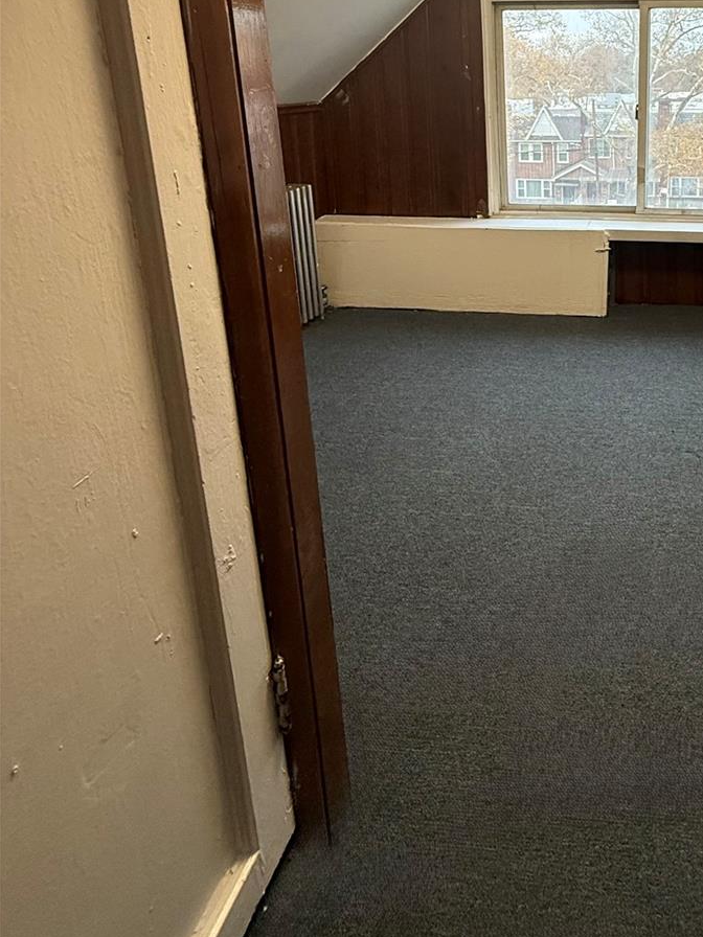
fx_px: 650
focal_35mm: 24
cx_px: 602
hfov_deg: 51.7
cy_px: 223
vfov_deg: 66.6
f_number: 2.2
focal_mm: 2.22
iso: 320
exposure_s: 1/60
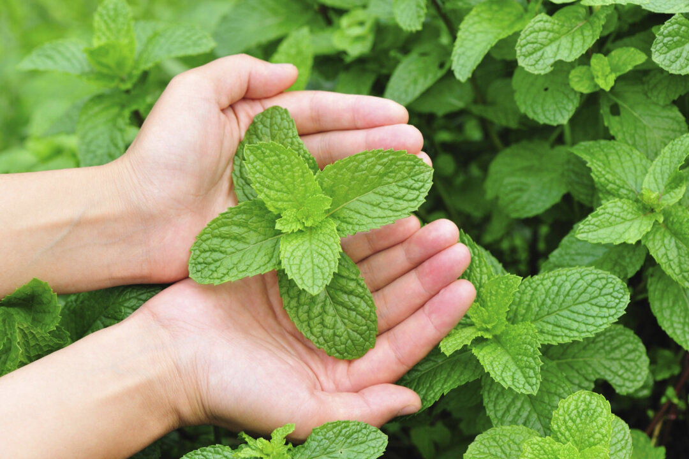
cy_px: 230
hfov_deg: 19.5
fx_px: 2009
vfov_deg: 13.0
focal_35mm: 105
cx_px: 344
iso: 400
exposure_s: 1/125
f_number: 6.3
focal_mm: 105
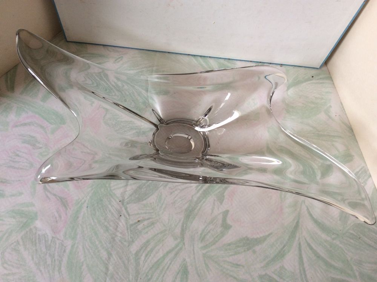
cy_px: 141
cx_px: 188
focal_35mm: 32
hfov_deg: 56.9
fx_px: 348
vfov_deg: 44.1
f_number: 2.4
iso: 32
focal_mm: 3.3
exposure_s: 1/33
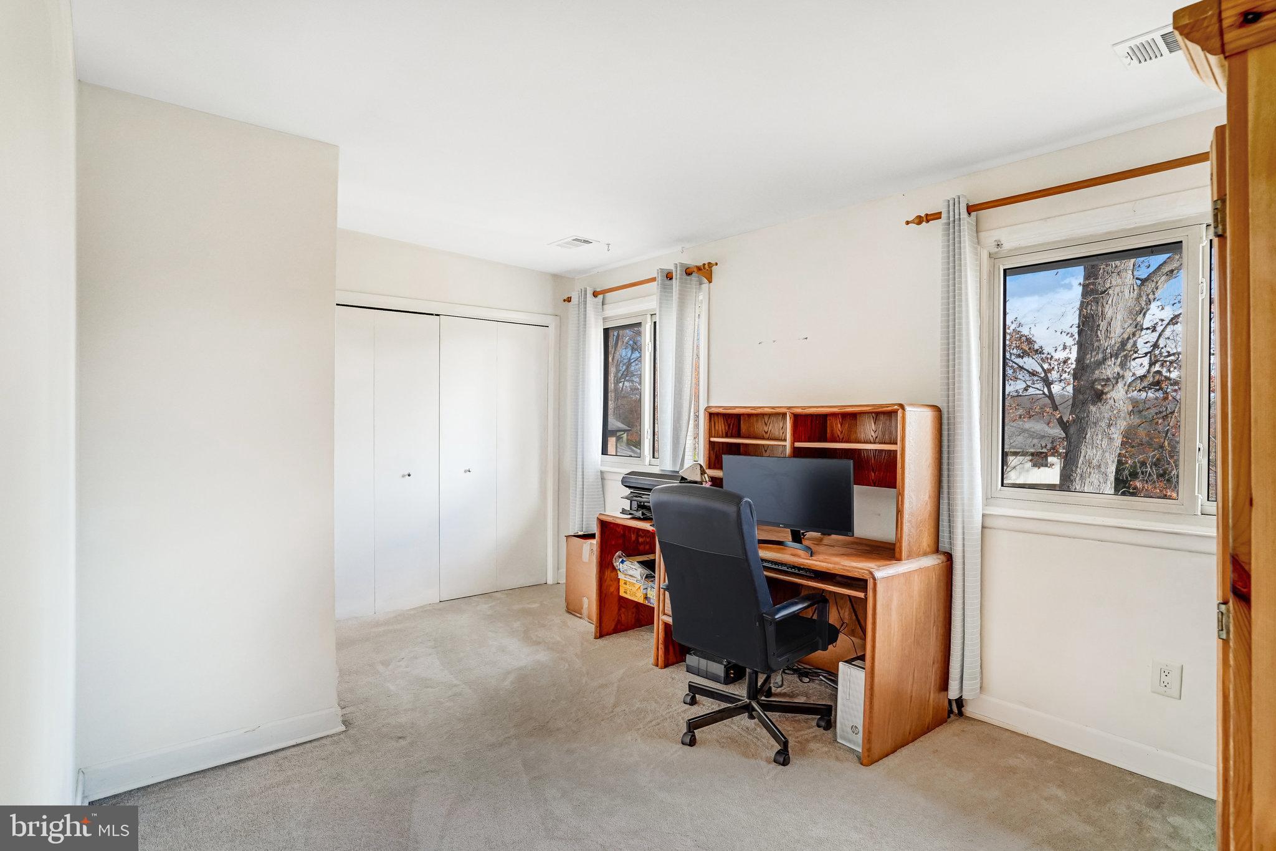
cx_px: 638
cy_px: 426
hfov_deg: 93.3
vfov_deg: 70.4
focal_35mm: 17
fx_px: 602
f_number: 8
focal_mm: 17
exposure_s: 1/20
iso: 1250
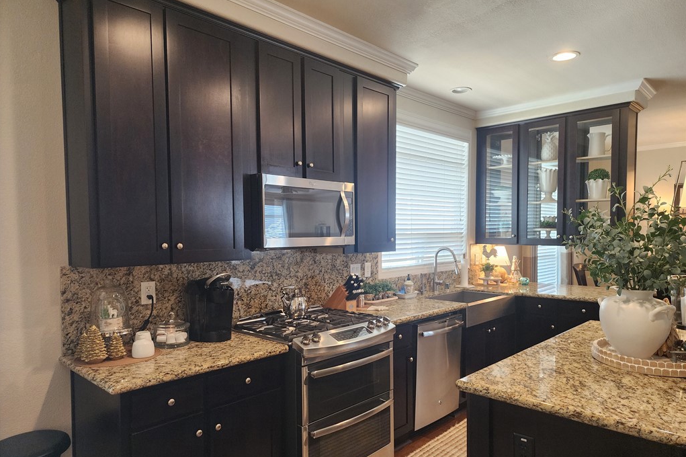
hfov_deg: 73.8
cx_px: 343
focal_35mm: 24
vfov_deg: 53.1
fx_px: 457
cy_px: 245
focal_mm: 6.4
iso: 400
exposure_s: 1/120
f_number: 1.8
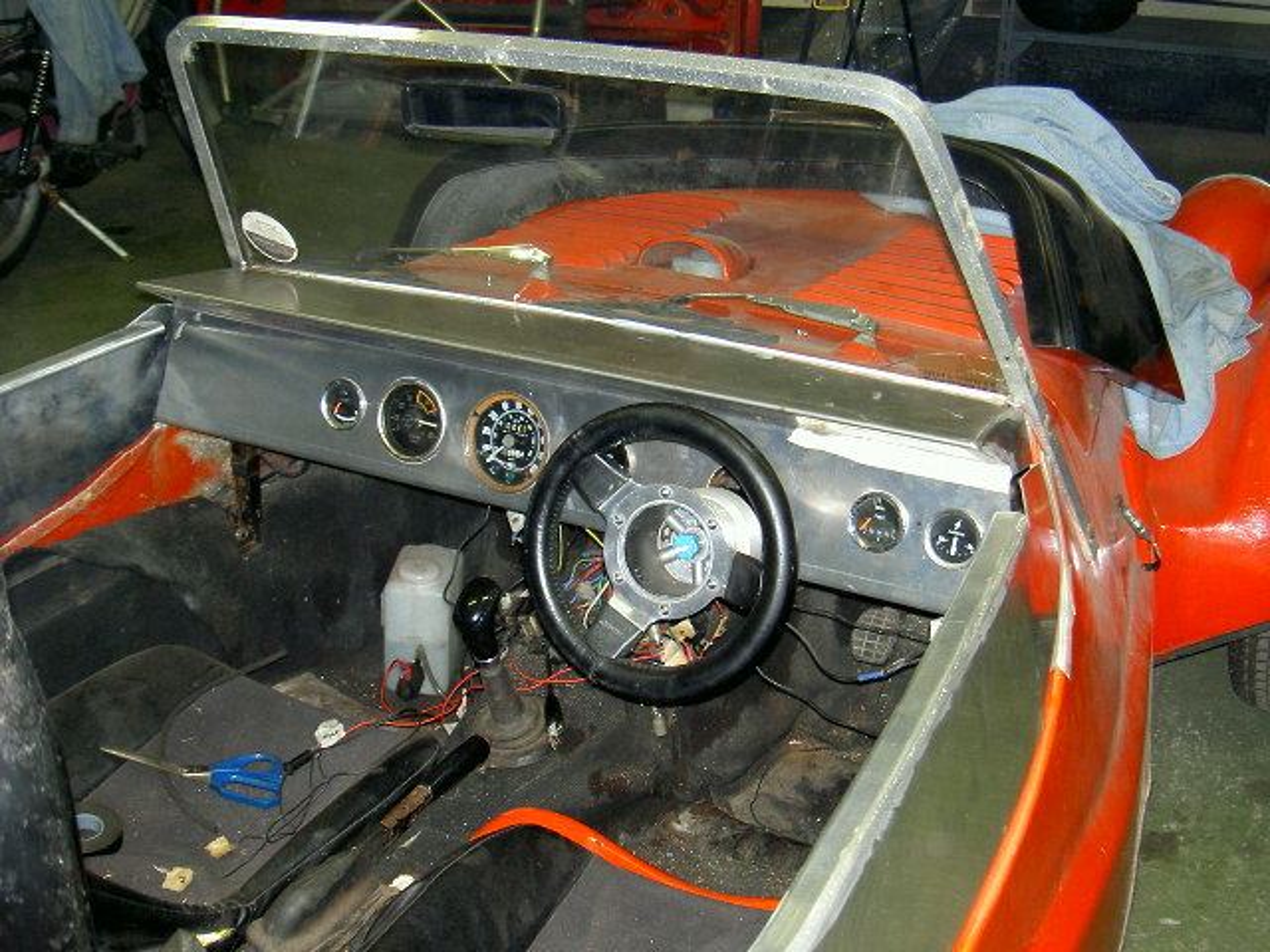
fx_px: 1614
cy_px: 476
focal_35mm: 44
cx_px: 635
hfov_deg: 42.9
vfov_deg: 32.9
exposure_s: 1/64.1
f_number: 2.9
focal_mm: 9
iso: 100
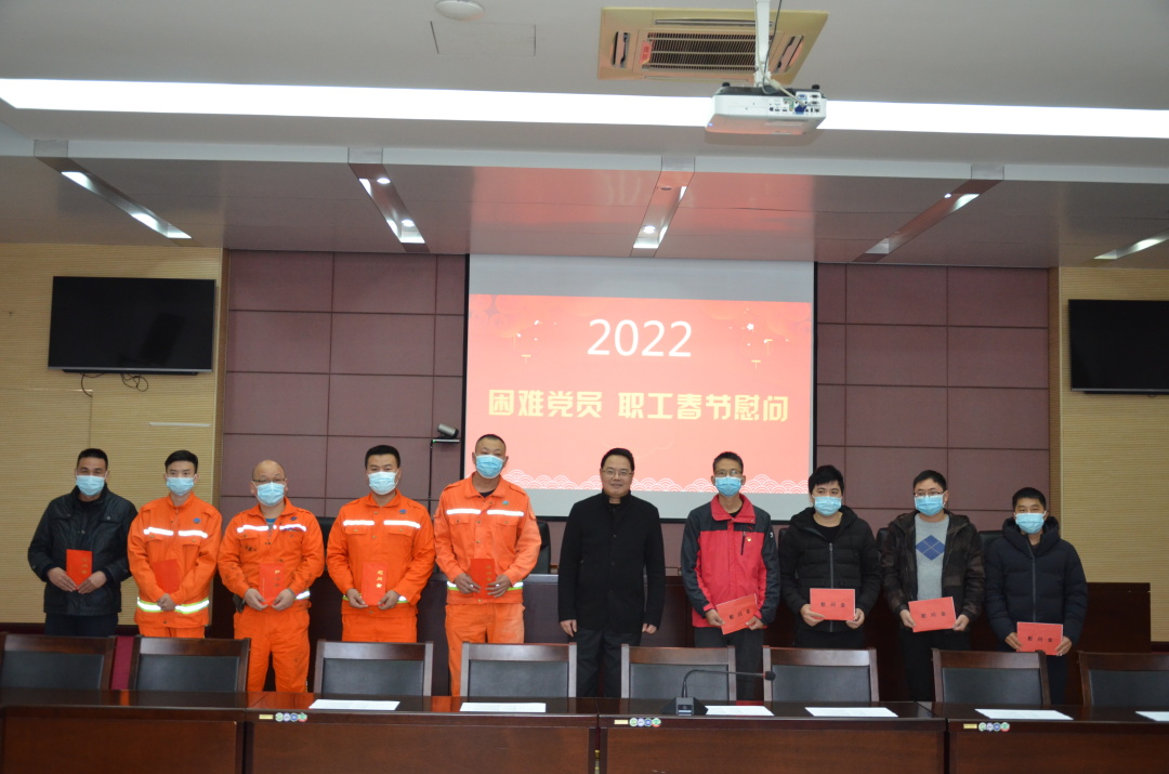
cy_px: 387
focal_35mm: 36
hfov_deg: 53.2
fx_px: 1166
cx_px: 584
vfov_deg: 36.7
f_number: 3.8
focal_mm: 24
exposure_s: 1/60
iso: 1400
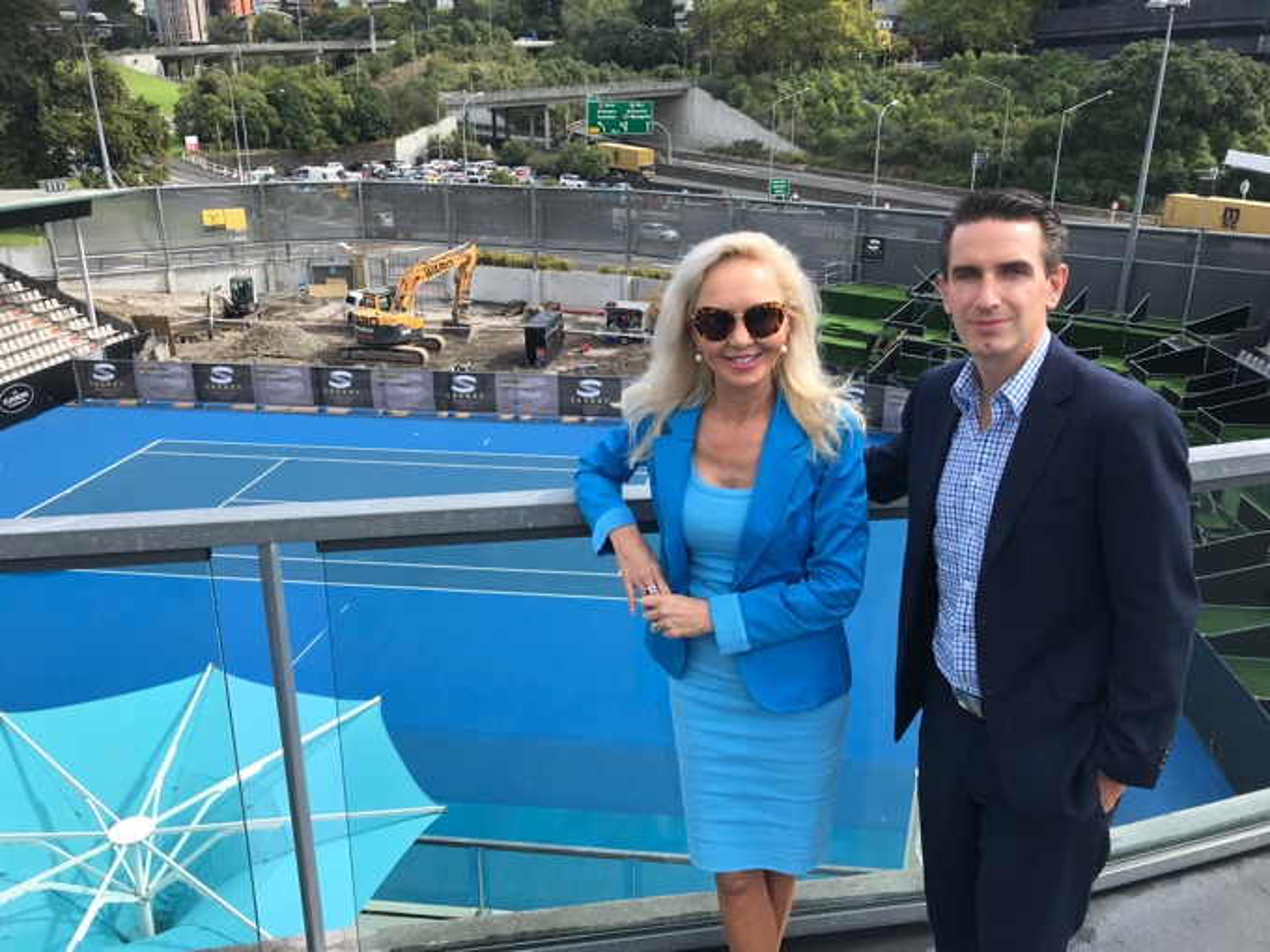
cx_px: 635
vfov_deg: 49.7
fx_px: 1027
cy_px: 476
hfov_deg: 63.4
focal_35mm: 28
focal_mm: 3.99
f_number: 1.8
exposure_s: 1/1140
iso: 20
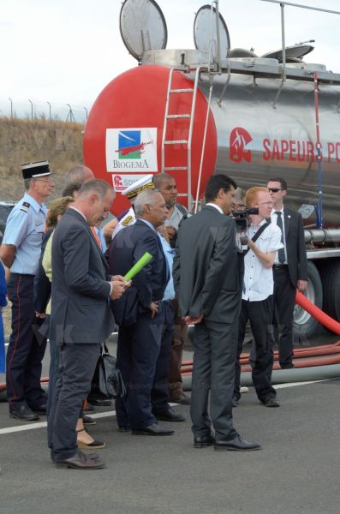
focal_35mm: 105
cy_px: 257
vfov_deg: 19.5
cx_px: 170
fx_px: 1495
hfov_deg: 13.0
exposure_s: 1/250
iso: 400
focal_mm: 70
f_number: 11
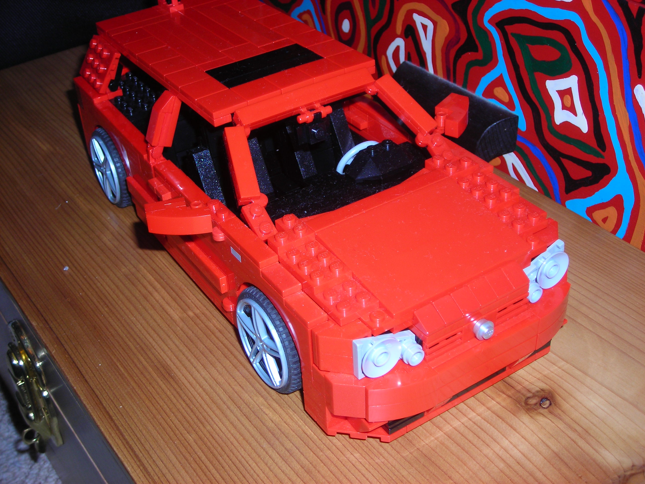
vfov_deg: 30.9
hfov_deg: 40.4
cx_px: 322
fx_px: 876
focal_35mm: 47
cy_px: 242
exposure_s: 1/60.1
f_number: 3.4
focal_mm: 7.8
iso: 50
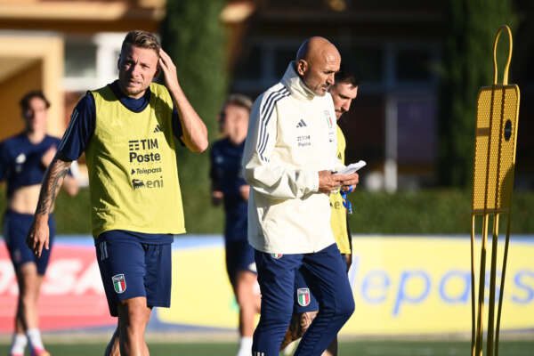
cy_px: 178
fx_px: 5933
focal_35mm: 400
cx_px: 267
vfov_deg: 3.4
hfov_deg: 5.2
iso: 640
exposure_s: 1/6400
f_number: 4
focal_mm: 400
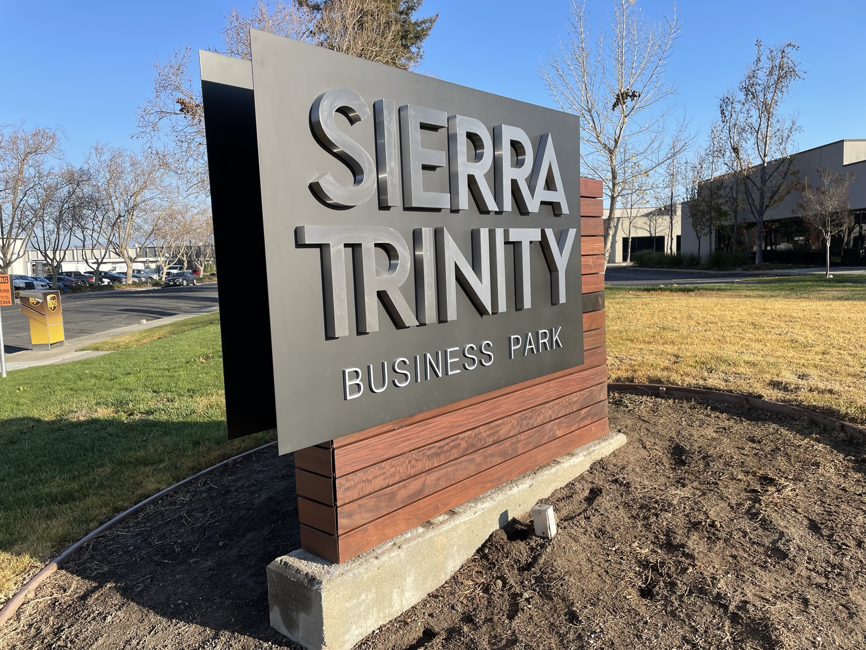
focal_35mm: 26
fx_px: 650
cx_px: 433
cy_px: 325
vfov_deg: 53.1
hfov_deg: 67.3
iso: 32
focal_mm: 4.2
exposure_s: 1/1642
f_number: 1.6
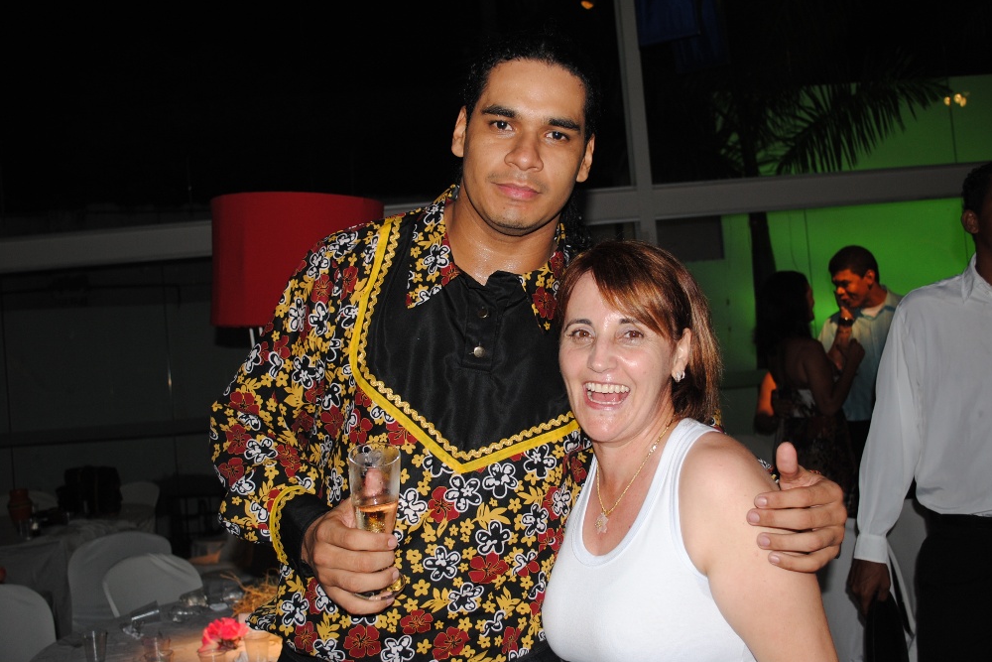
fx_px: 1102
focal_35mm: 40
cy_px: 329
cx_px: 506
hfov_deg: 48.4
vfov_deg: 33.4
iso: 200
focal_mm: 26
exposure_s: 1/60
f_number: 4.2
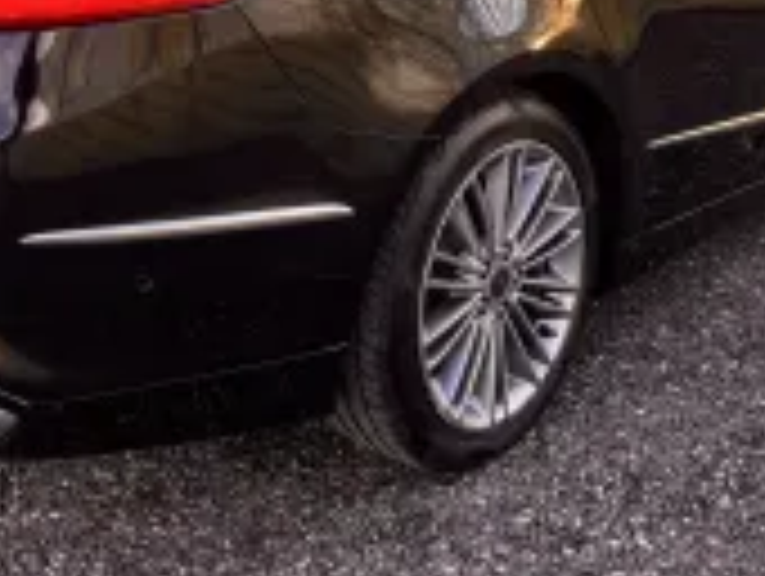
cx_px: 279
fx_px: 1217
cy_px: 63
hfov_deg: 34.7
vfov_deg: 25.8
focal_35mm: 55
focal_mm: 5.96
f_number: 1.6
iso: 50
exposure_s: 1/121
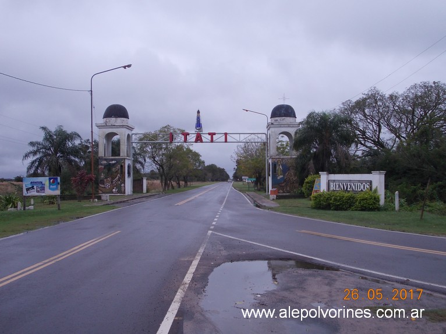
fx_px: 554
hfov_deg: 43.9
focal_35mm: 43
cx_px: 223
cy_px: 167
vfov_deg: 33.6
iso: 80
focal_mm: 6.1
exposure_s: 1/160
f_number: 6.5
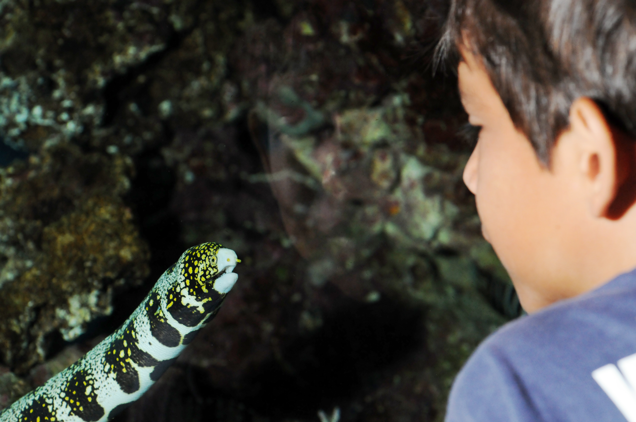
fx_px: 4499
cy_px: 211
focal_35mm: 255
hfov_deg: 8.1
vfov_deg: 5.4
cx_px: 318
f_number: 5.6
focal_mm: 170
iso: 800
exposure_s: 1/250
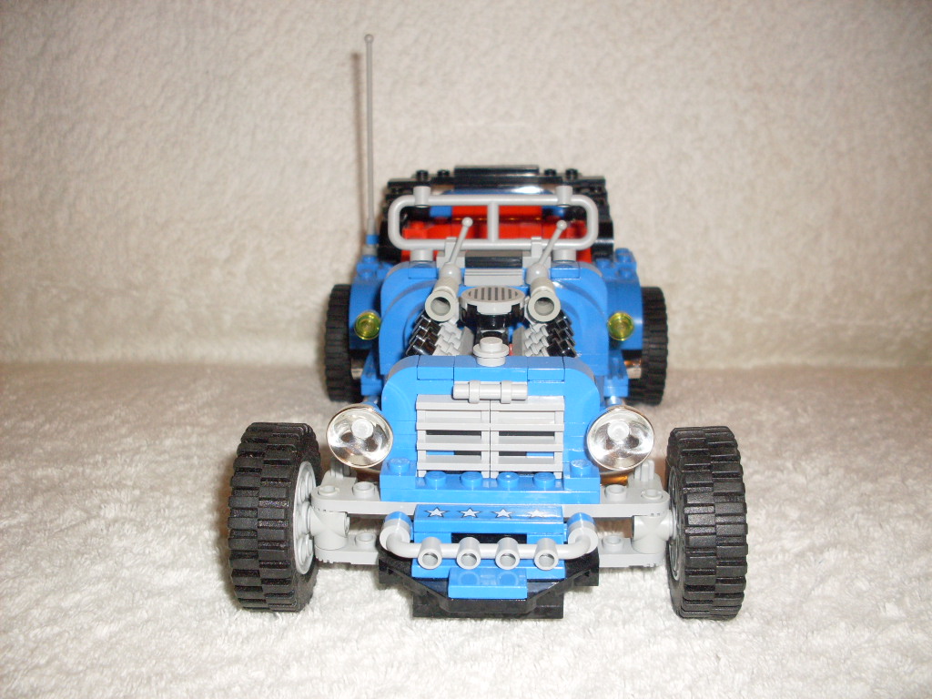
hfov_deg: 49.0
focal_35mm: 38
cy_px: 350
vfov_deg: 37.7
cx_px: 466
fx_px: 1023
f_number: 2.8
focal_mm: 6.3
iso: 100
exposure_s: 1/45
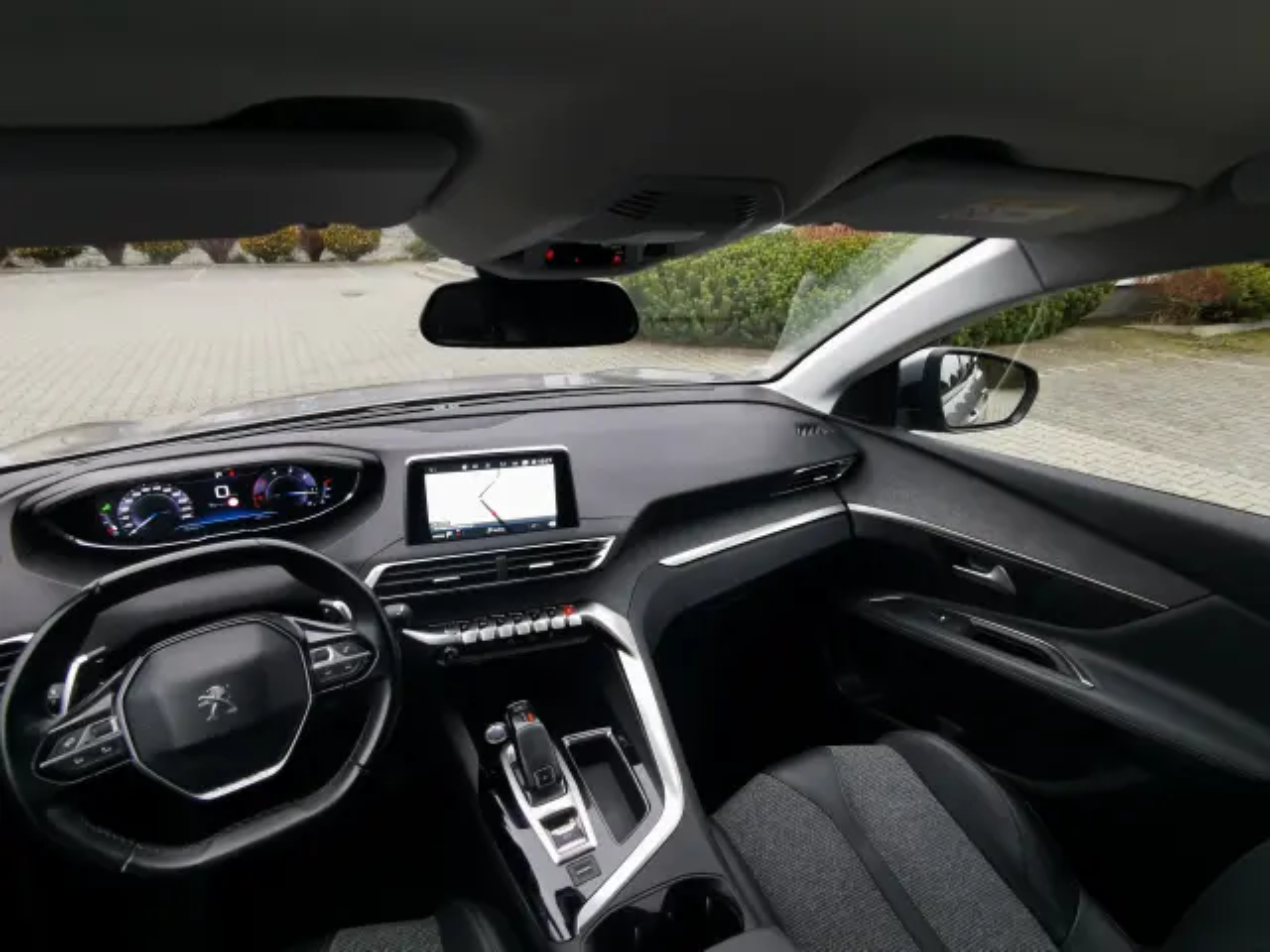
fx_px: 660
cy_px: 476
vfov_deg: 71.6
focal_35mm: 18
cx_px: 635
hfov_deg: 87.8
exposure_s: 1/50
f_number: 2.2
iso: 64
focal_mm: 2.35
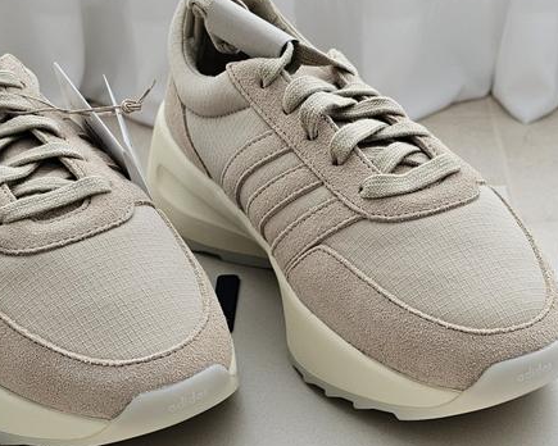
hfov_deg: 28.4
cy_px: 413
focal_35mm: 66
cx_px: 399
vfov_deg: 22.5
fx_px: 1090
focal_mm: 6.3
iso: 80
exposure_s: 1/180
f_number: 1.7
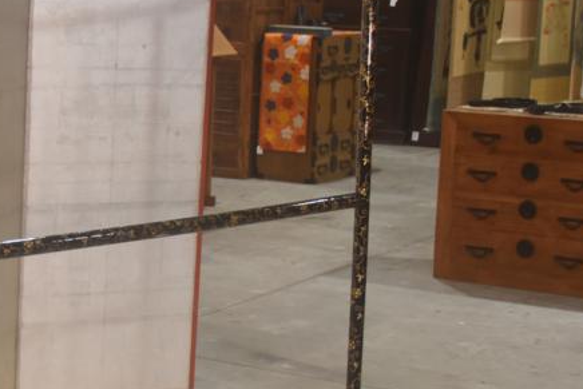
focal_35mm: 97
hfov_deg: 20.7
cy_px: 255
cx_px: 107
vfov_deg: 14.1
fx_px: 1571
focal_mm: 26
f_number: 4
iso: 720
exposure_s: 1/60
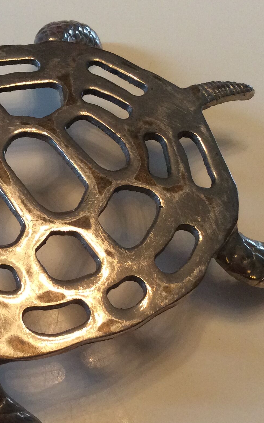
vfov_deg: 36.2
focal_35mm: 56
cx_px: 19
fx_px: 645
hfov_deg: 22.5
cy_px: 251
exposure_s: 1/25
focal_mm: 3.3
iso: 125
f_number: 2.4
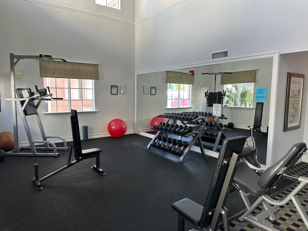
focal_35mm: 24
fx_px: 214
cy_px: 116
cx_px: 154
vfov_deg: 56.8
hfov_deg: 71.6
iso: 125
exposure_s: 1/121
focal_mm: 6.86
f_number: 1.78
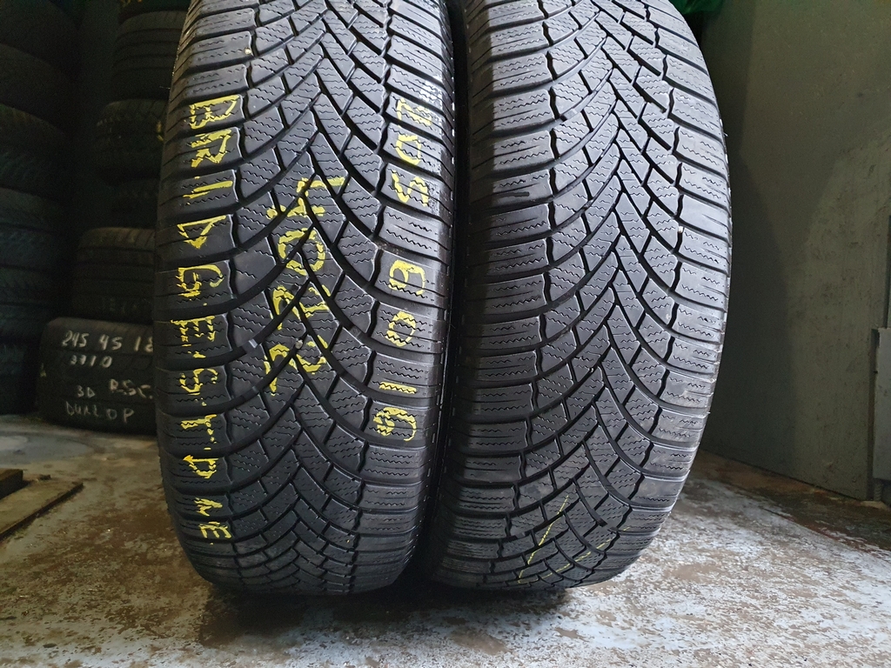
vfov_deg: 53.1
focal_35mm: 26
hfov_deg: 67.3
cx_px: 446
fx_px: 669
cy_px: 334
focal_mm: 4.32
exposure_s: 1/50
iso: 640
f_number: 1.5
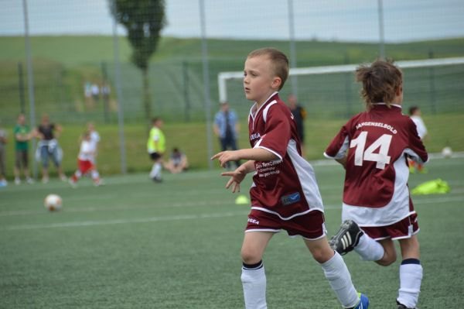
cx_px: 232
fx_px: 3863
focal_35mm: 300
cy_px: 154
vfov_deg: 4.6
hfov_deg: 6.9
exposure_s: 1/1250
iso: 400
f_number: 5.6
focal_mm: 200
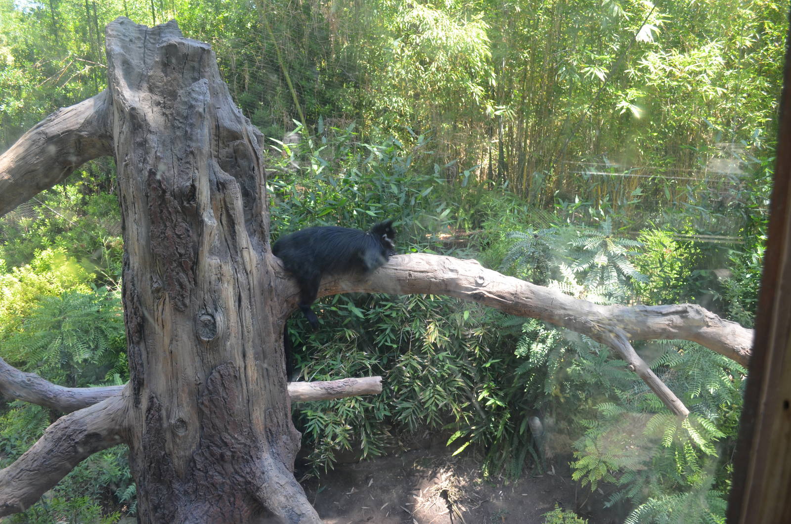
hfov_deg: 67.5
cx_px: 396
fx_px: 592
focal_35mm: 27
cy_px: 262
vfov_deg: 47.7
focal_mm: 18
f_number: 5.6
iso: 400
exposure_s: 1/125
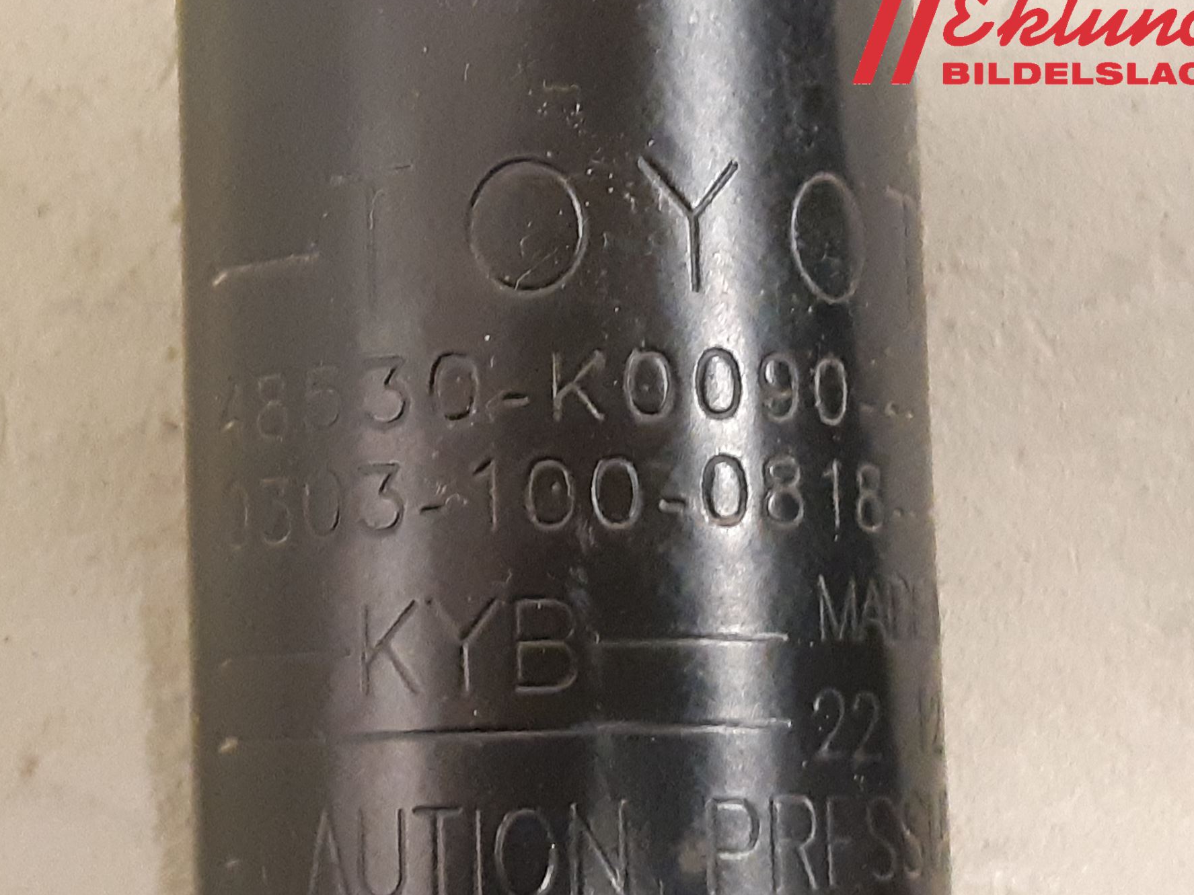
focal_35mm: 30
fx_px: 1035
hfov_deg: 60.0
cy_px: 487
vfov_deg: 46.7
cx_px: 576
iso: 500
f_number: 1.7
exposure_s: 1/25
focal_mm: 3.93
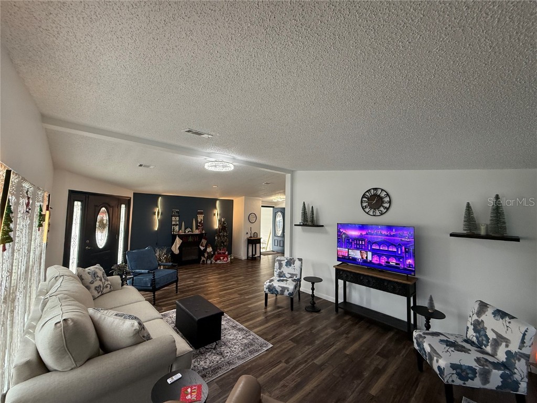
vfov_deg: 85.7
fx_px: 217
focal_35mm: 14
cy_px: 202
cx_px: 268
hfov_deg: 102.1
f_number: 2.2
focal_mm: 2.22
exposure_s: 1/101
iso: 200
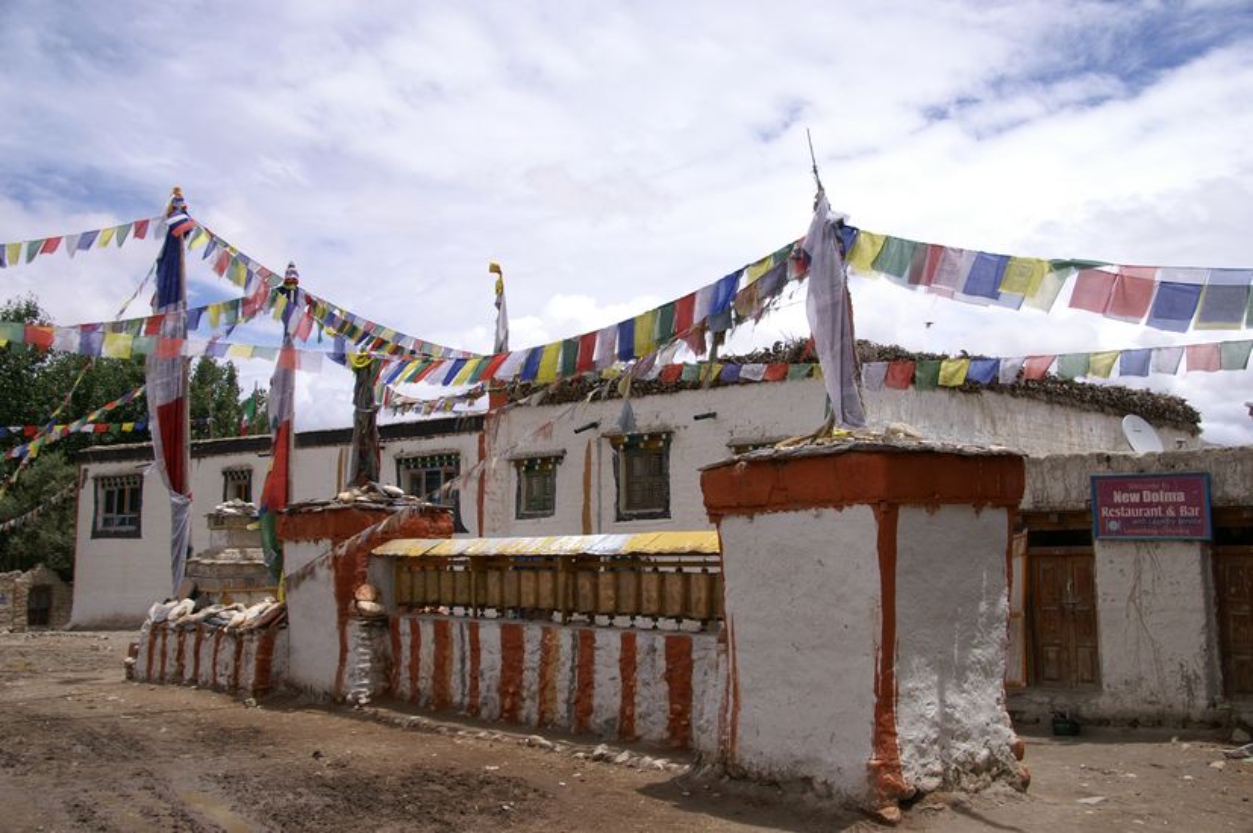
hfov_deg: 53.2
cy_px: 416
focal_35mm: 36
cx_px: 626
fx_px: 1252
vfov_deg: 36.8
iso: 100
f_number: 8
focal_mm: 24
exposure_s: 1/640
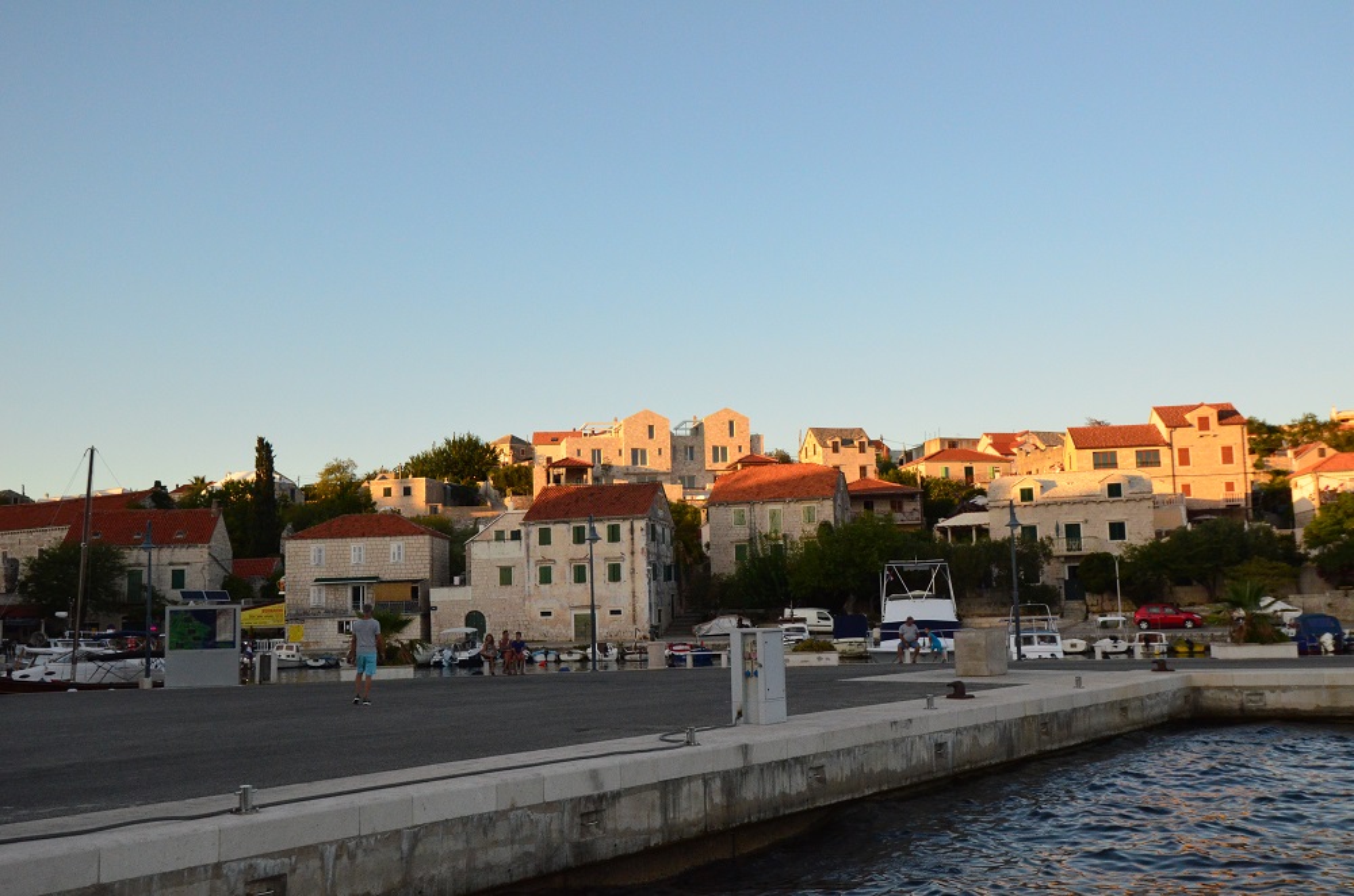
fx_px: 1351
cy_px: 448
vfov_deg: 36.7
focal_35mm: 36
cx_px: 677
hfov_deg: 53.2
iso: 2000
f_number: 5.6
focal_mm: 24
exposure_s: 1/2500
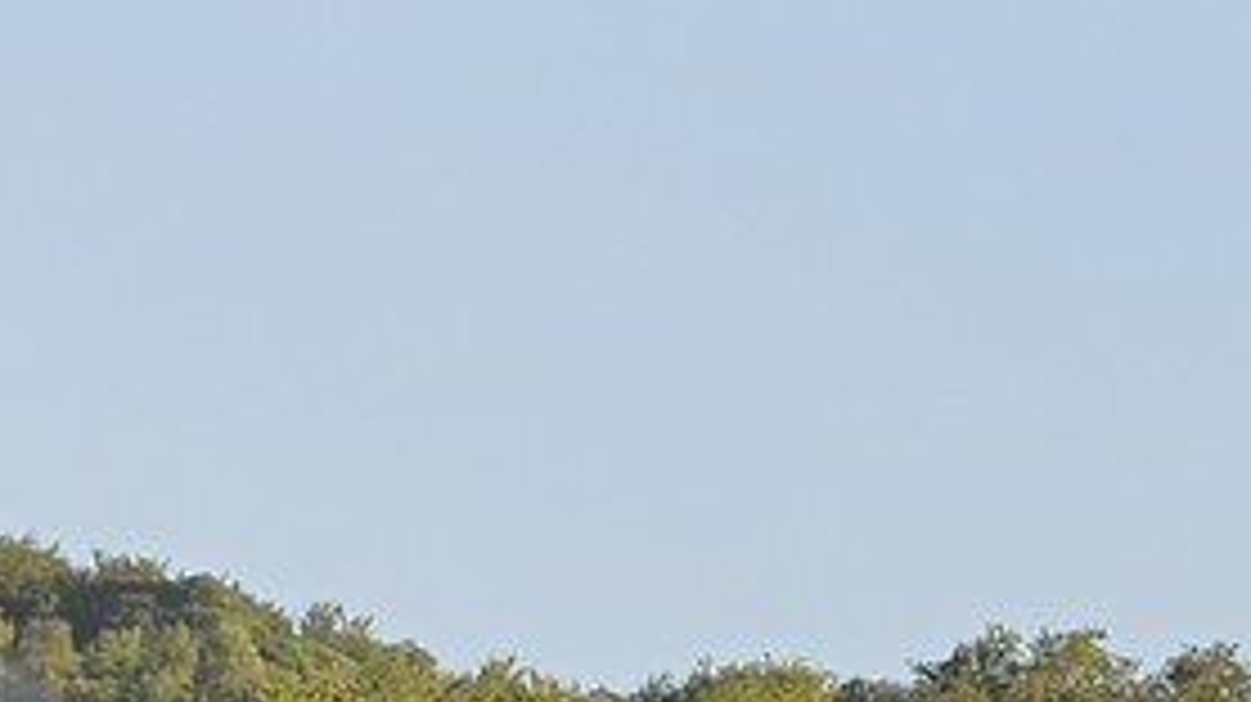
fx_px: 31992
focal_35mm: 965
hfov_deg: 2.2
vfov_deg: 1.3
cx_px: -1044
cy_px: 2207
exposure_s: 1/250
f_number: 6.3
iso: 200
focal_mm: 160
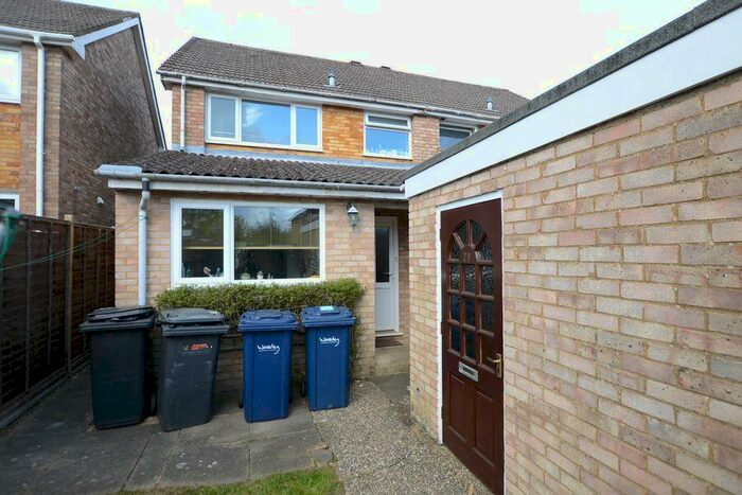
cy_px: 248
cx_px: 371
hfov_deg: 90.0
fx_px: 371
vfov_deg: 67.4
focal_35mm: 18
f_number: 5
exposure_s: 1/100
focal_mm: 12
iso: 100
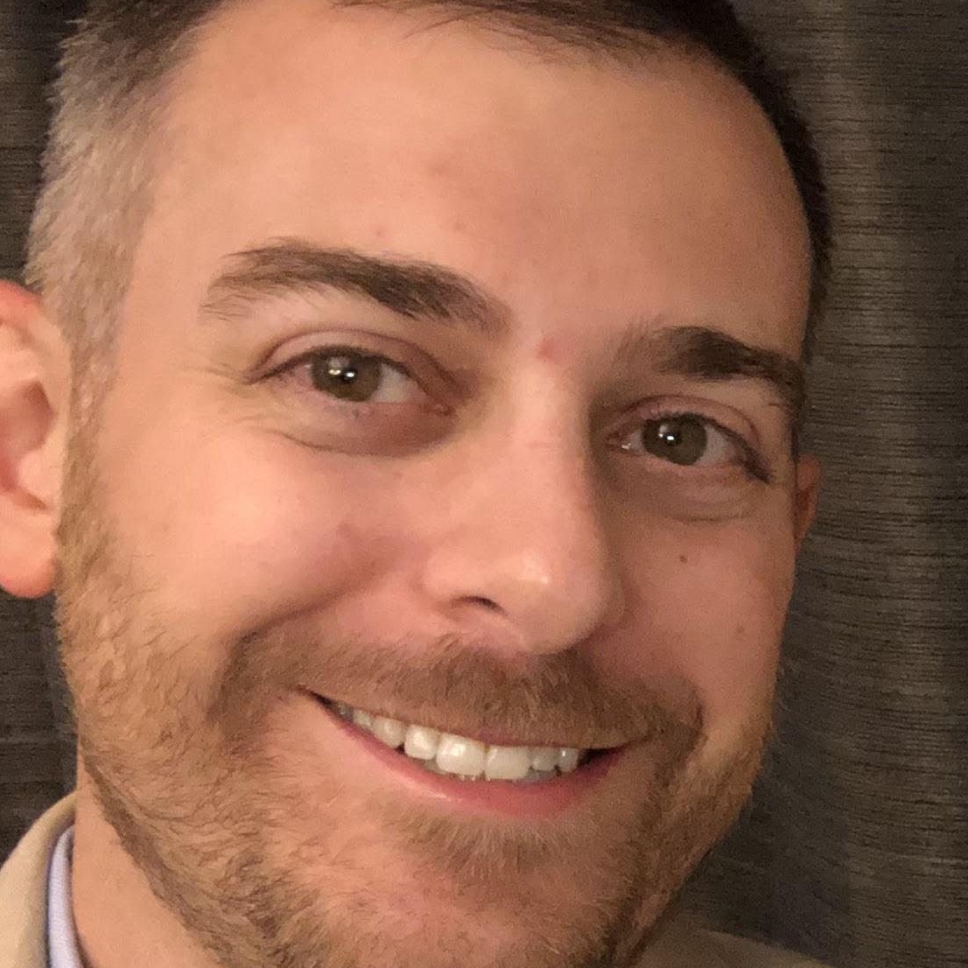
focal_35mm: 79
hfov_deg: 20.6
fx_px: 2499
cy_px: 706
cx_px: 1128
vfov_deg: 21.8
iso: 250
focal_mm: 2.87
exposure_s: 1/30
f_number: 2.2
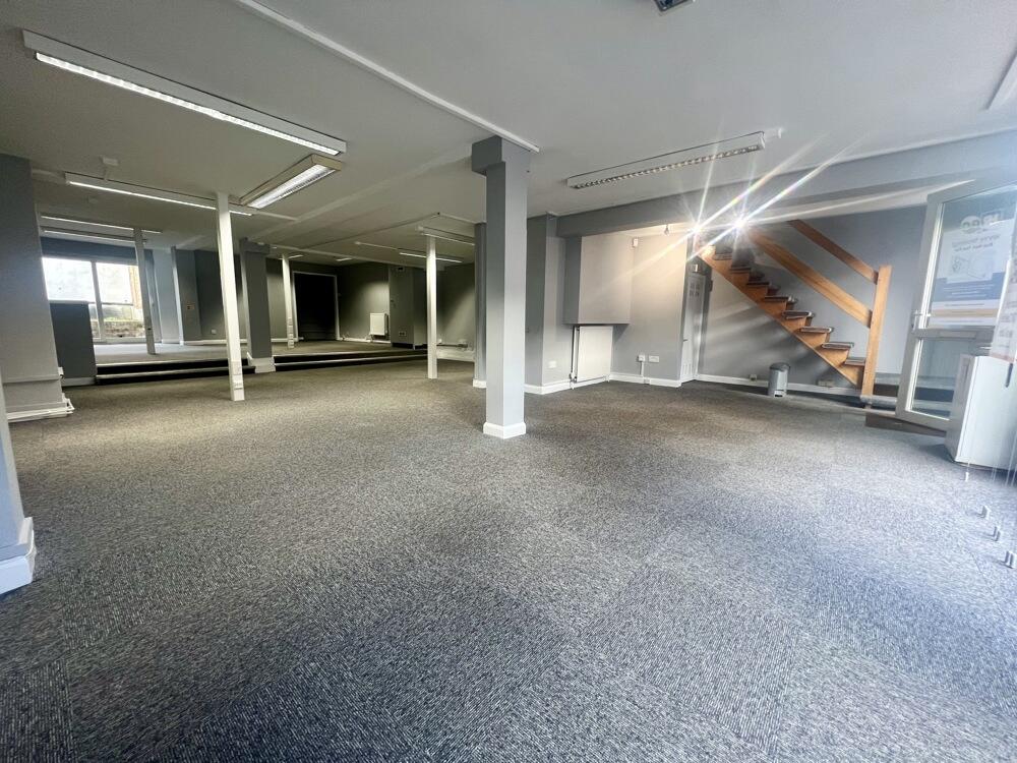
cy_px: 382
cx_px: 508
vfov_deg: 89.9
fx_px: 382
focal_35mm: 13
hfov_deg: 106.2
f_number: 1.8
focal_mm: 1.57
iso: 160
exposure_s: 1/50
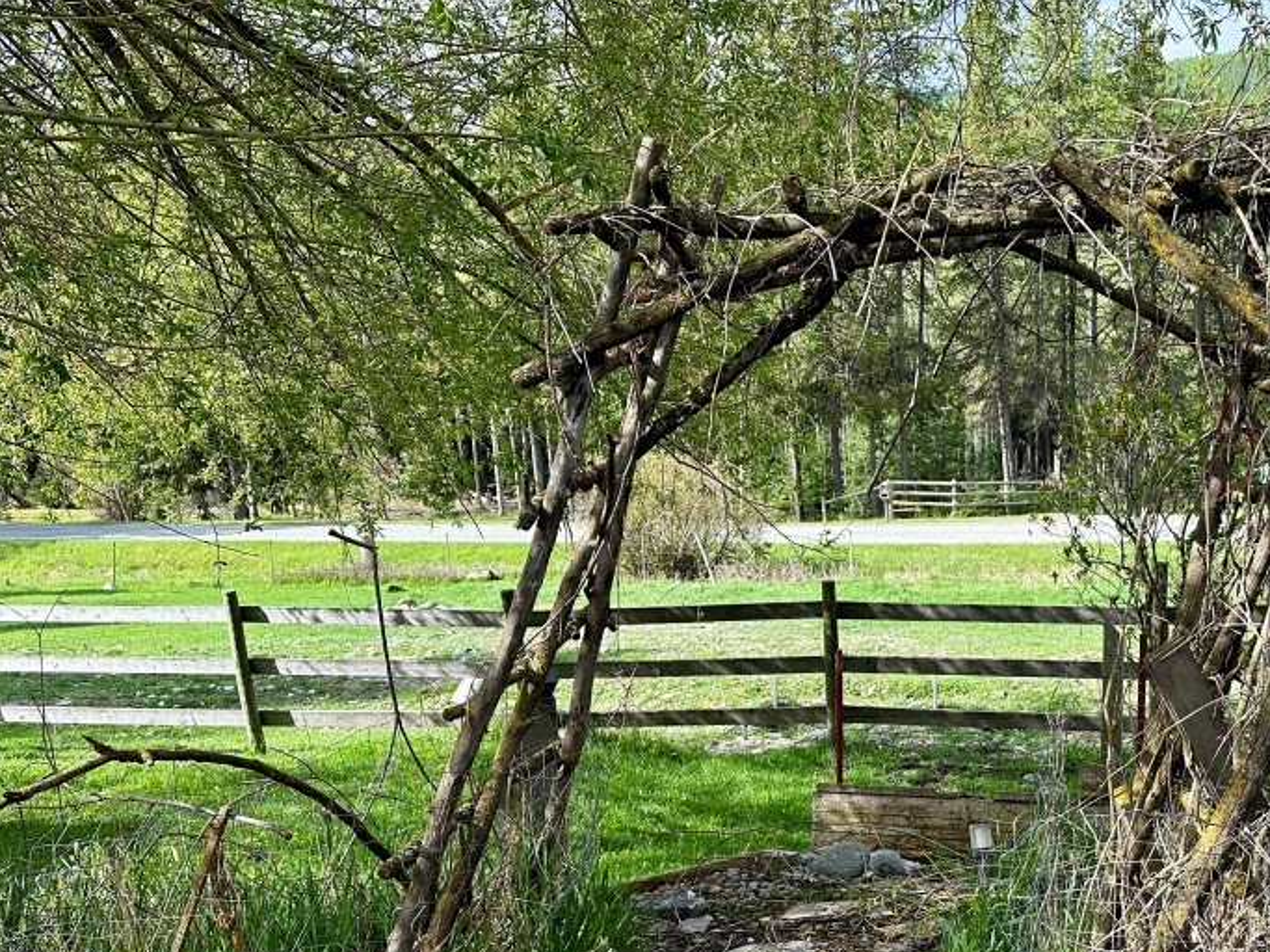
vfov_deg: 39.1
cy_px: 651
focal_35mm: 36
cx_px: 889
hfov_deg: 50.0
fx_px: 1321
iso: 80
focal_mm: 6.86
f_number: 1.78
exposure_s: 1/999
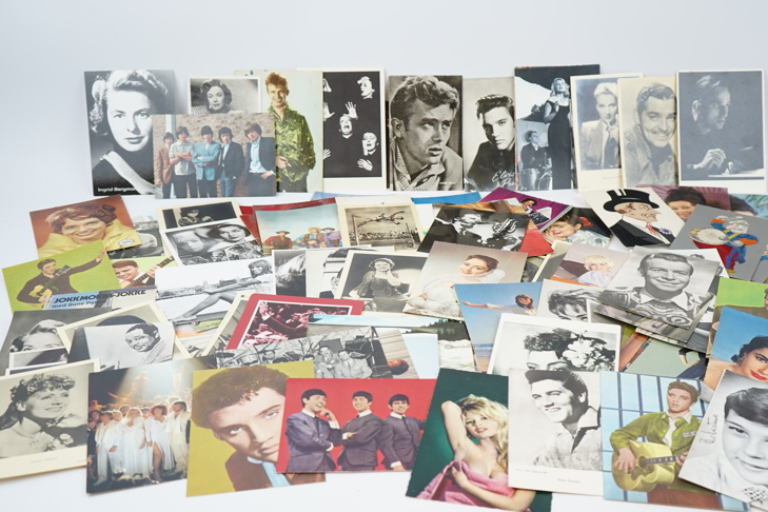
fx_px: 896
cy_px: 281
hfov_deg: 46.4
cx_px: 412
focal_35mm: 42
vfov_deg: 31.9
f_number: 4.5
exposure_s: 1/60
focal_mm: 34
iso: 100
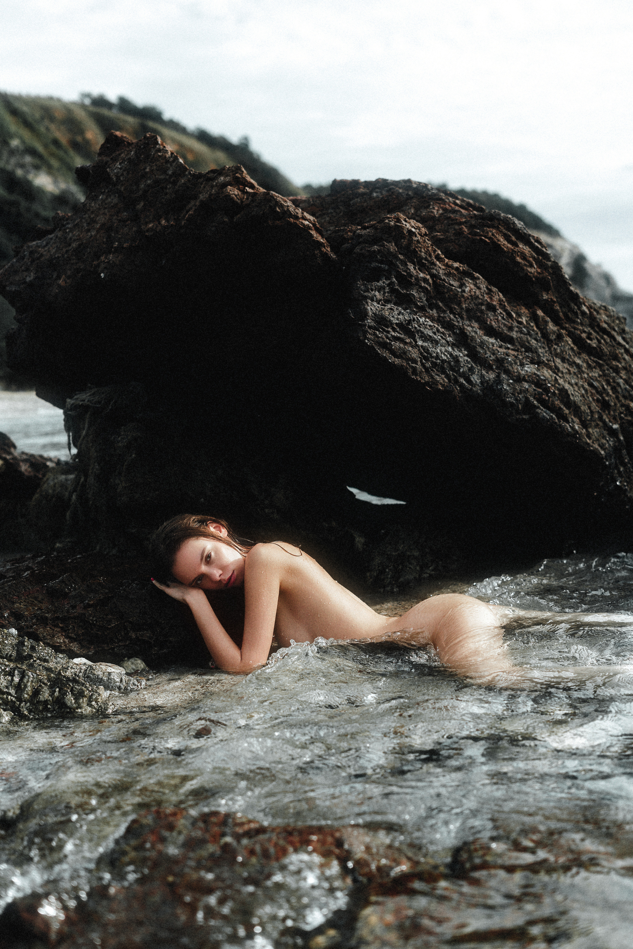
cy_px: 474
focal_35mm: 50
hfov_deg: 27.0
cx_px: 316
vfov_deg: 39.6
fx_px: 1318
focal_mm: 50
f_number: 3.2
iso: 125
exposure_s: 1/2000
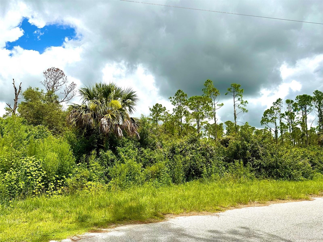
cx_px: 162
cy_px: 121
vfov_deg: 56.8
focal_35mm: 24
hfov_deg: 71.6
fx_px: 224
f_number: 1.78
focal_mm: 6.86
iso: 80
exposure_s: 1/4762
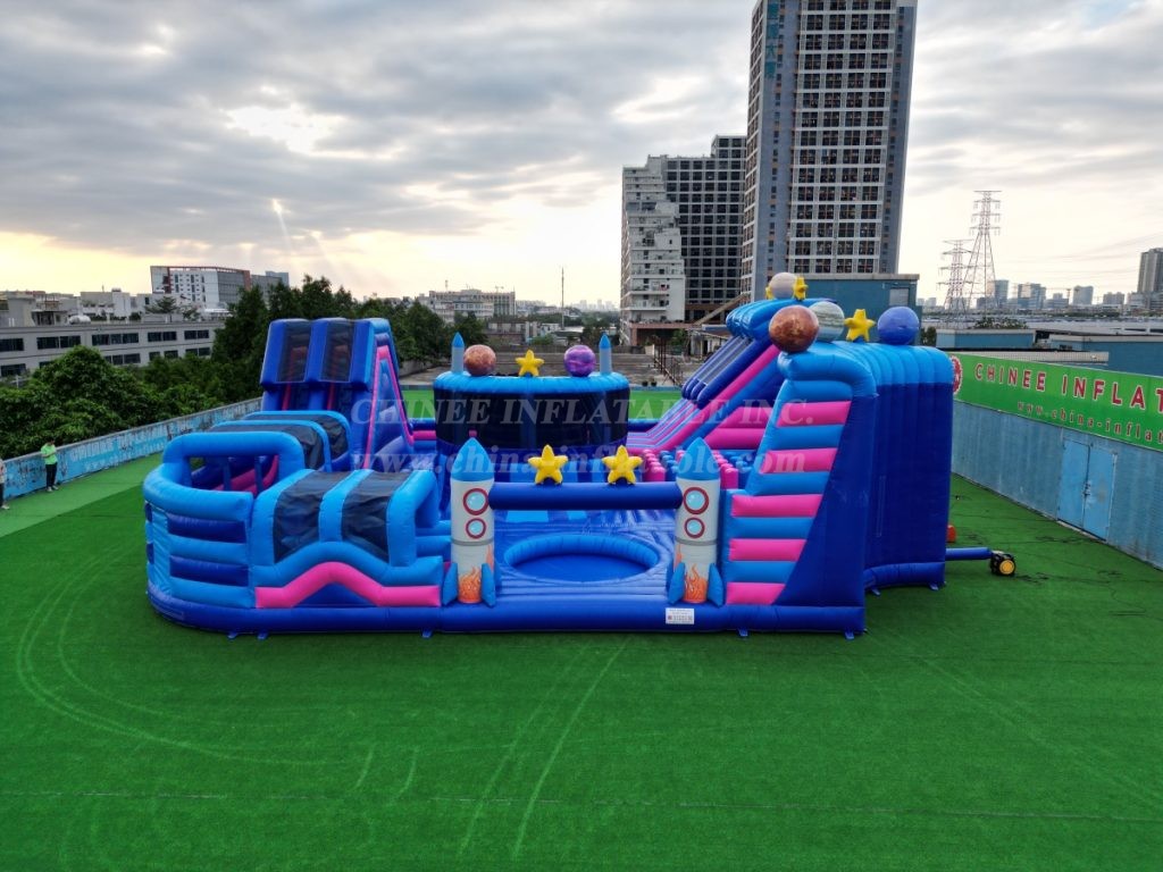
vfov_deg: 56.8
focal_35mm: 24
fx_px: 806
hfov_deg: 71.6
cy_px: 436
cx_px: 582
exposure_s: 1/725
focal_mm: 6.72
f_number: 1.7
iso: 110
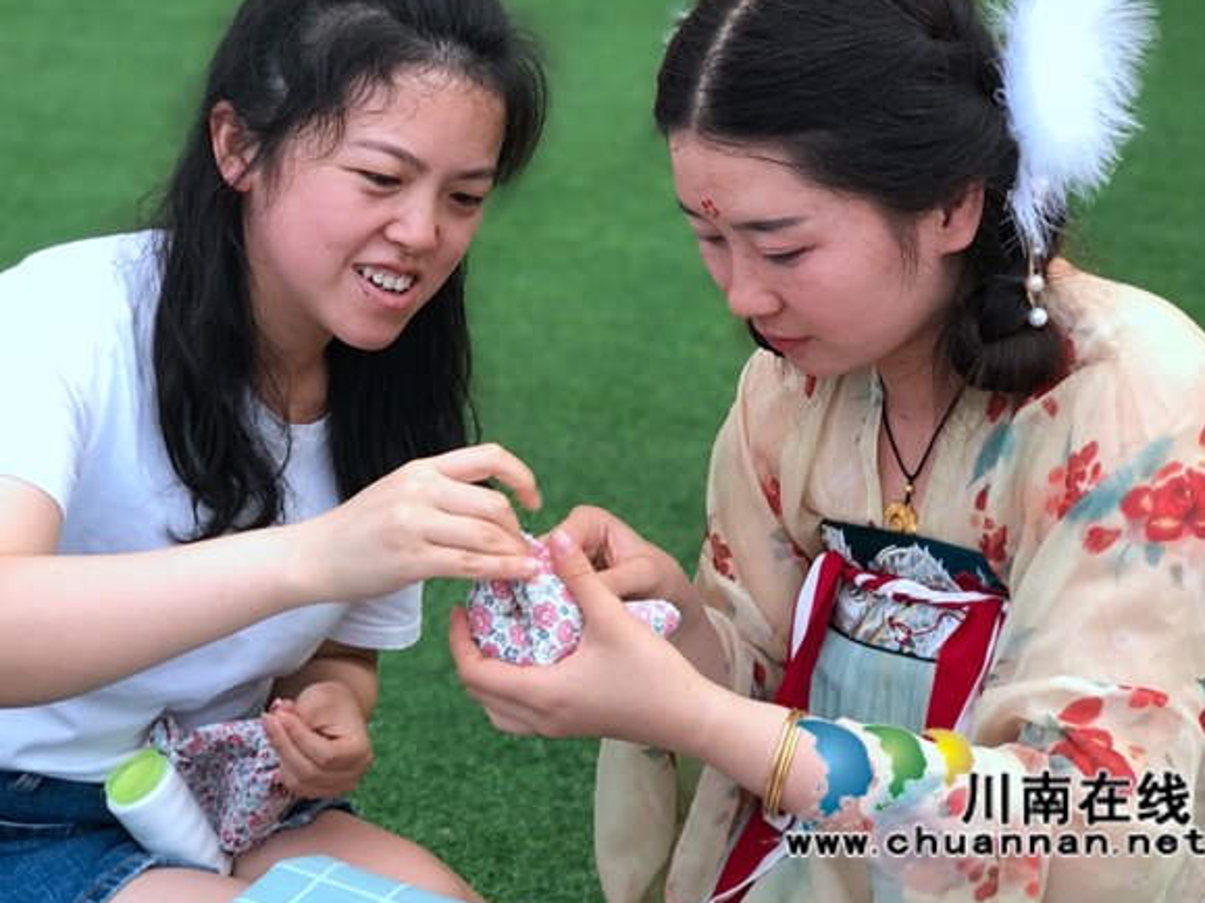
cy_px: 424
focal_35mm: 63
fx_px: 2193
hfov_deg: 30.7
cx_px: 583
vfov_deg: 23.3
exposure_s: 1/50
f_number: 2.8
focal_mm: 6.6
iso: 20
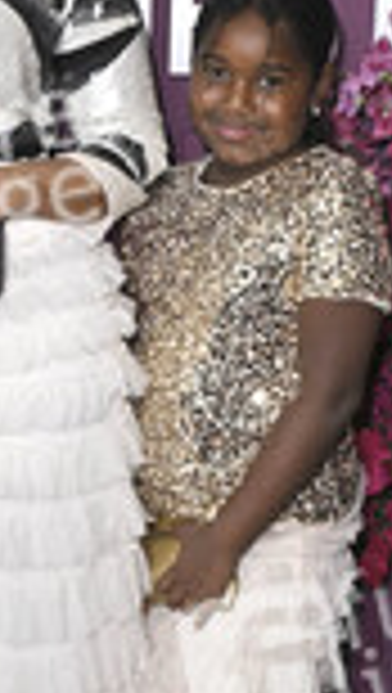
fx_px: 1750
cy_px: 423
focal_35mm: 95
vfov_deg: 22.4
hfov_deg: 12.6
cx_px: 0
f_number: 6.3
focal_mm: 35
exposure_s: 1/320
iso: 2500
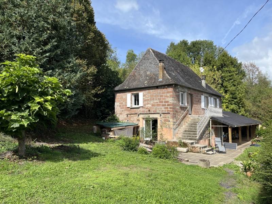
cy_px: 102
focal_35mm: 26
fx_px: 204
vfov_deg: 53.1
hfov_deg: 67.3
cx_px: 136
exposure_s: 1/2755
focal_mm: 5.1
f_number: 1.6
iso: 50
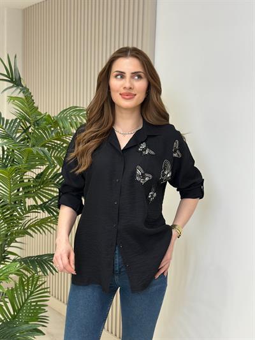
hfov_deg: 30.3
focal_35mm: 48
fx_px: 471
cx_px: 128
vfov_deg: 39.6
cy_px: 170
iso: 64
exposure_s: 1/100
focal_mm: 6.86
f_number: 1.78
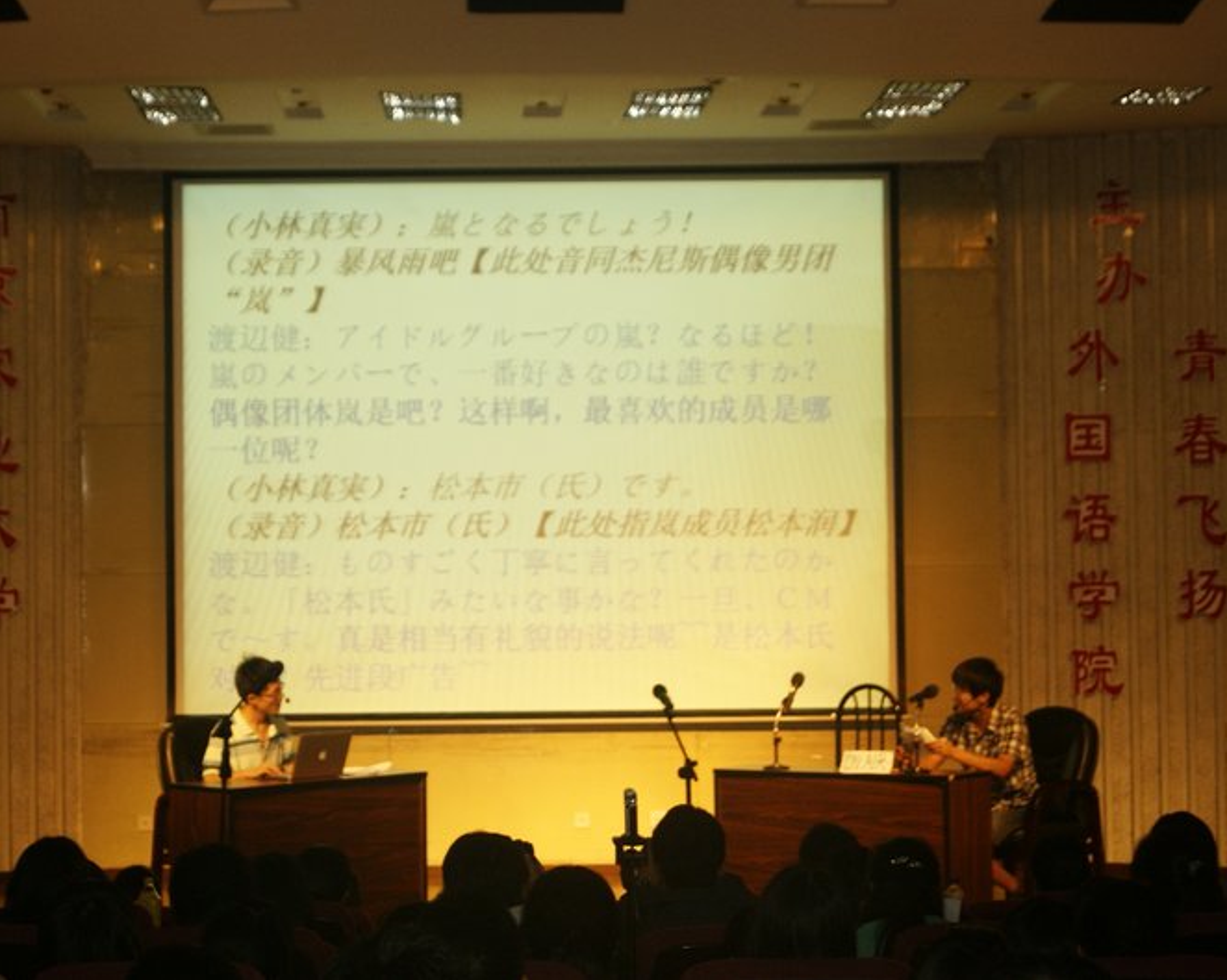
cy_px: 490
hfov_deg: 20.5
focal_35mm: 94
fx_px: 3396
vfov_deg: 16.4
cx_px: 621
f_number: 5.6
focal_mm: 55
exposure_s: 1/40
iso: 200
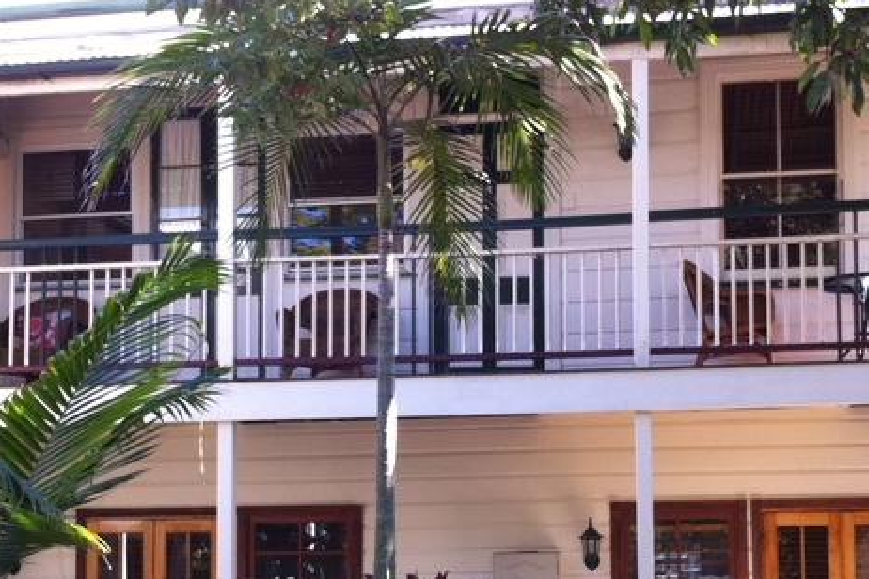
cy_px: 461
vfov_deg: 21.3
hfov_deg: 31.9
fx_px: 1521
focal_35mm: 63
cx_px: 448
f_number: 2.8
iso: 100
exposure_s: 1/120
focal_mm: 3.85
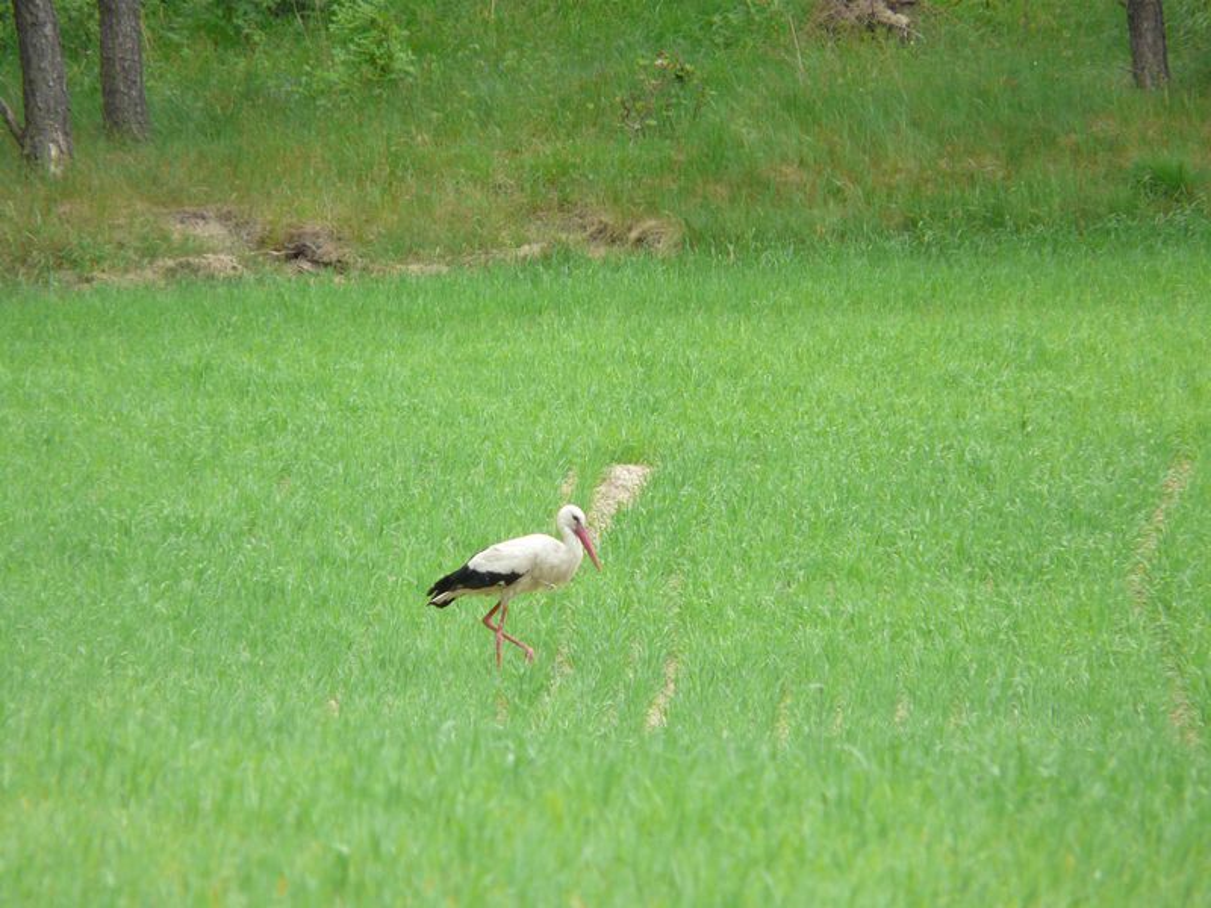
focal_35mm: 504
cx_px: 606
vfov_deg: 3.0
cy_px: 454
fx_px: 17632
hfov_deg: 3.9
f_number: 4.2
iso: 200
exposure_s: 1/320
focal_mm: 82.8
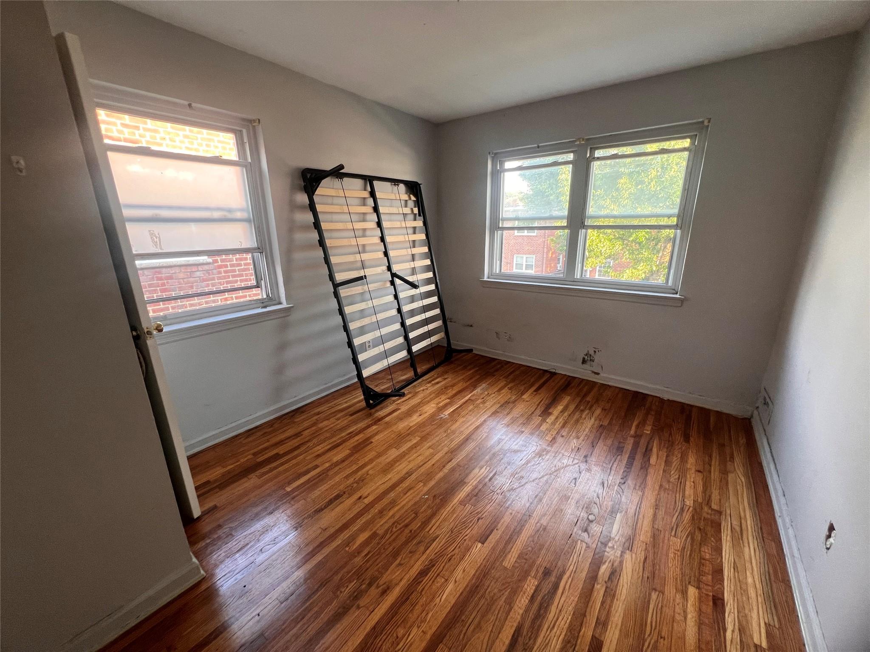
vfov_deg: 89.9
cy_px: 326
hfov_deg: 106.2
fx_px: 327
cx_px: 435
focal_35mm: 13
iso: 125
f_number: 1.8
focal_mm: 1.57
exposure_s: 1/60
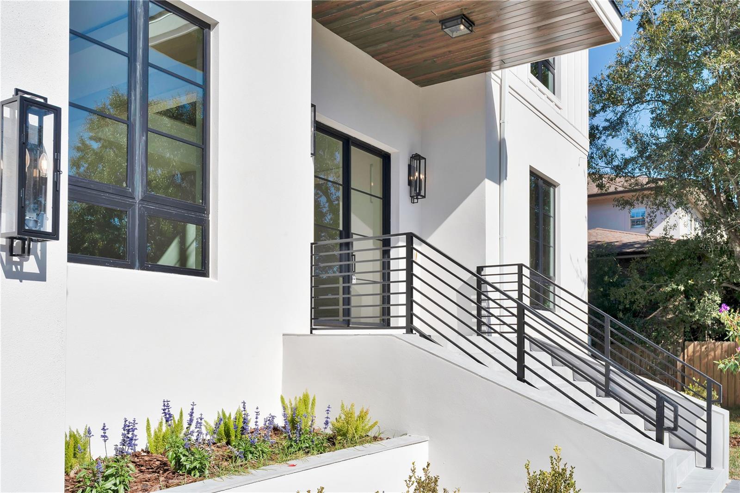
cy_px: 246
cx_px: 370
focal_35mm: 31
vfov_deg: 42.3
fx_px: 637
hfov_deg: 60.3
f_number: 8
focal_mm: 31
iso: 100
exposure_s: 1/640
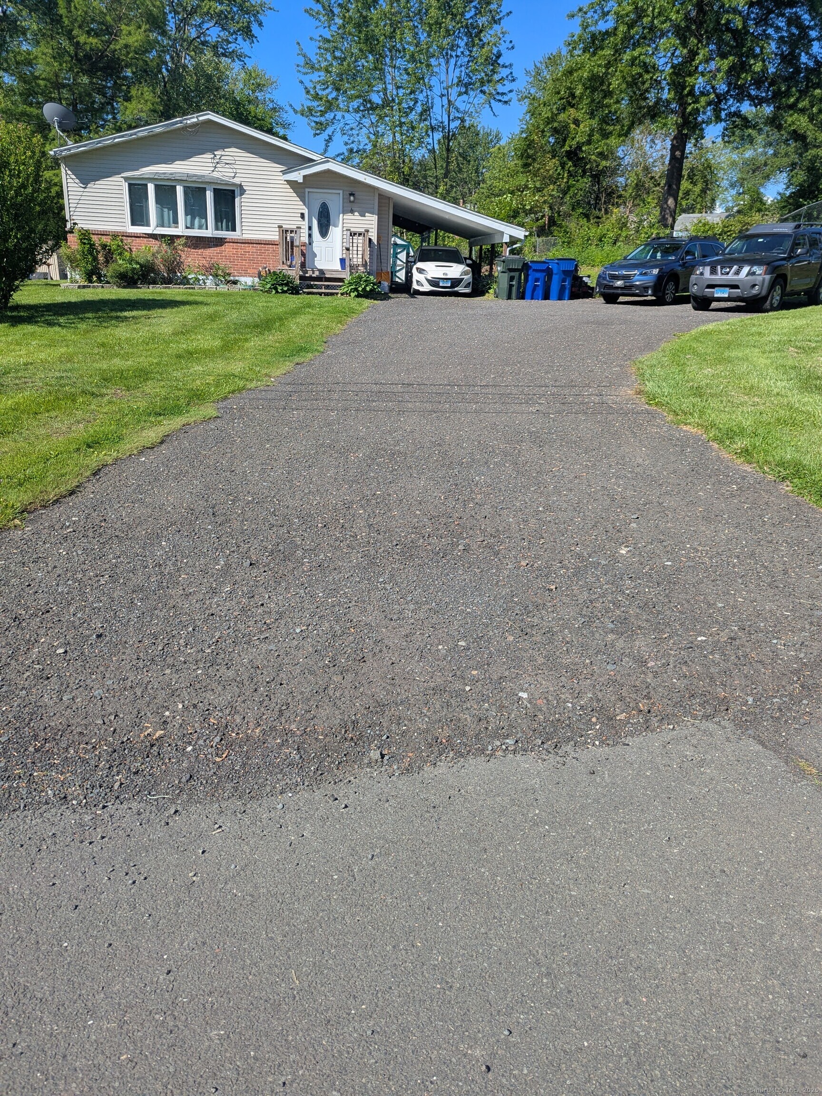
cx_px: 411
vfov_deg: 71.6
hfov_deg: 56.8
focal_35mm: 24
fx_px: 760
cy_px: 548
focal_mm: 6.81
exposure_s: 1/1825
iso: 40
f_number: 1.85
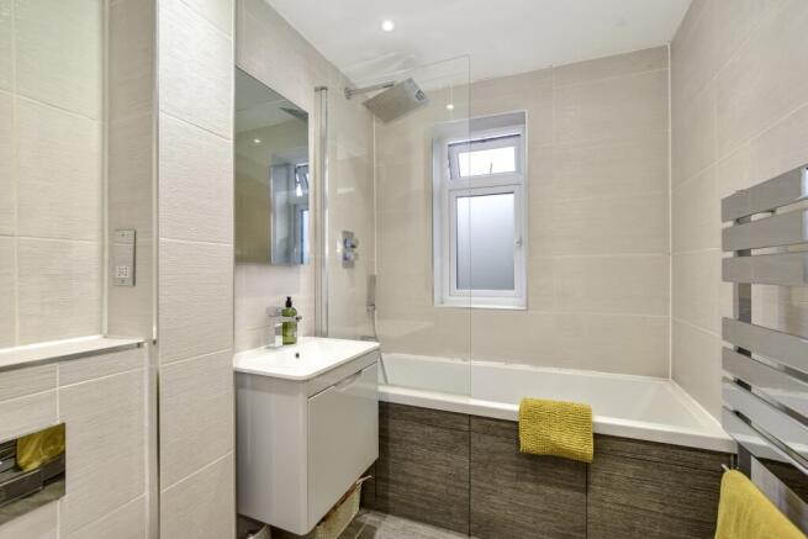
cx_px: 404
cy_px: 270
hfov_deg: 100.4
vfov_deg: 77.4
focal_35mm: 15
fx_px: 337
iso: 640
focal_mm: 10
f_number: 8
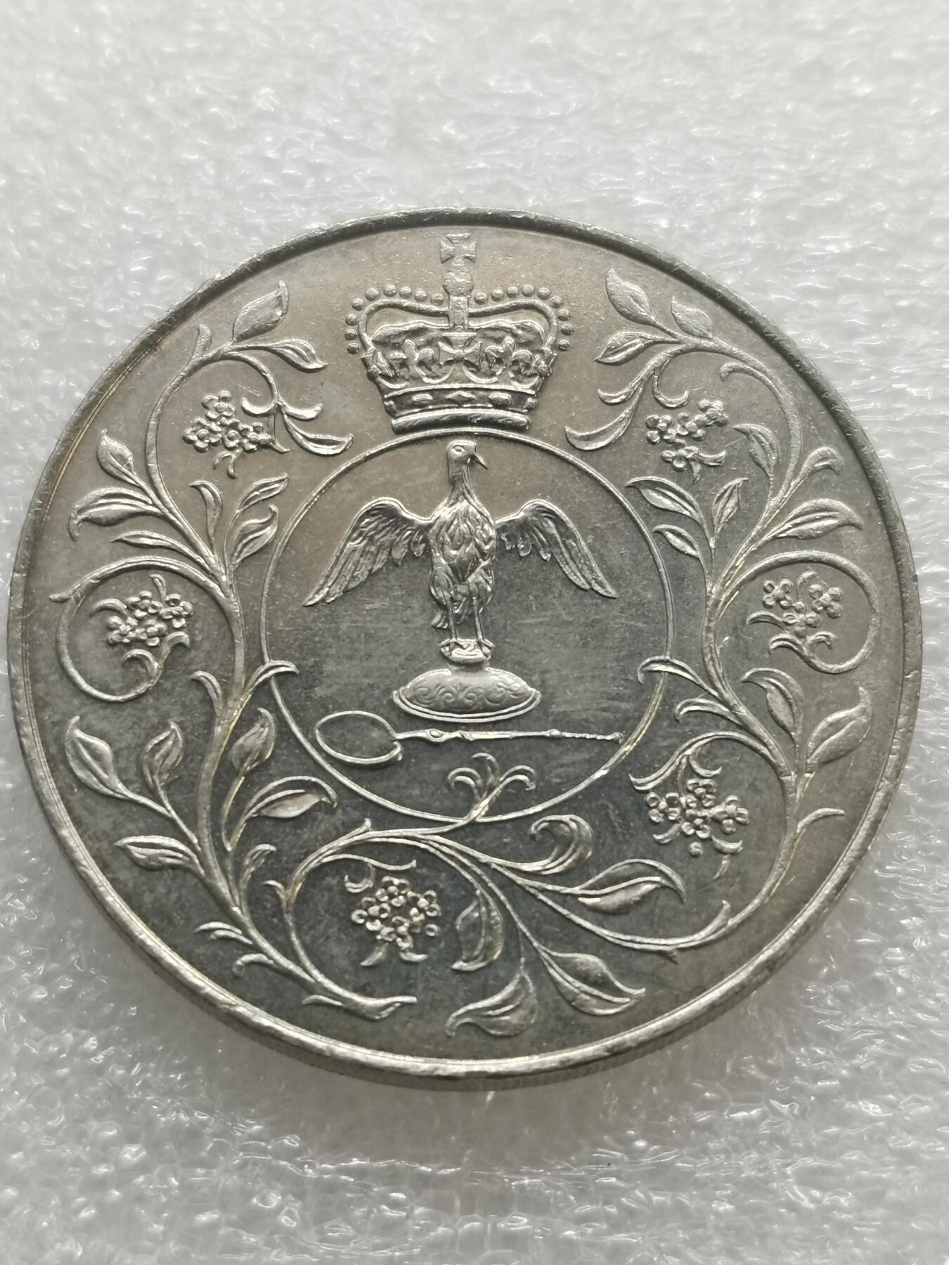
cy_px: 632
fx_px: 2632
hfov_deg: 20.4
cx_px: 474
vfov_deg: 27.0
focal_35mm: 72
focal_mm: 5.56
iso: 64
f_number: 1.6
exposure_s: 1/100
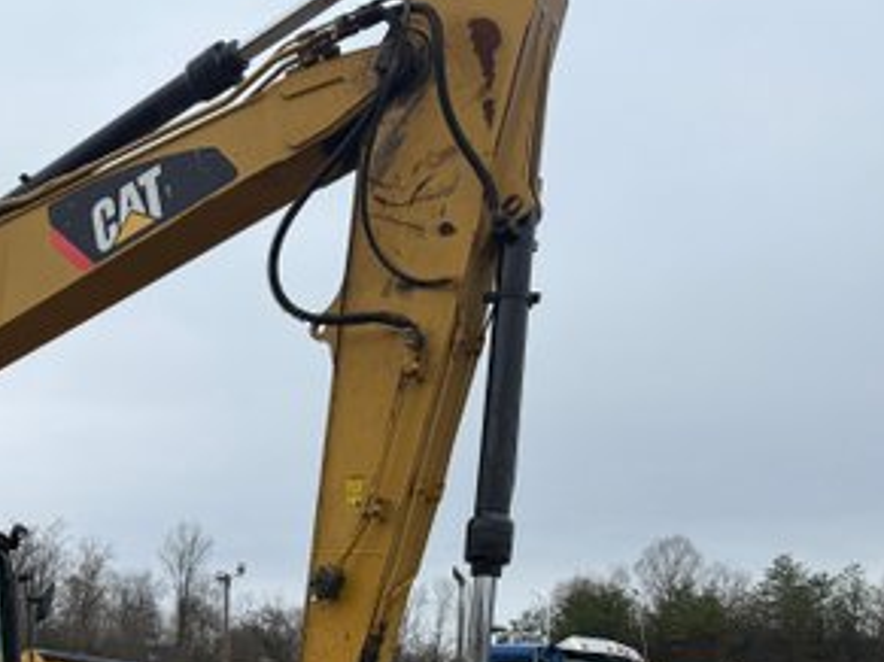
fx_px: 1327
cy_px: 670
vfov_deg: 26.4
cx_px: 74
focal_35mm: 52
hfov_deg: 34.6
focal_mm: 6.76
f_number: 1.78
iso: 80
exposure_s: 1/2053
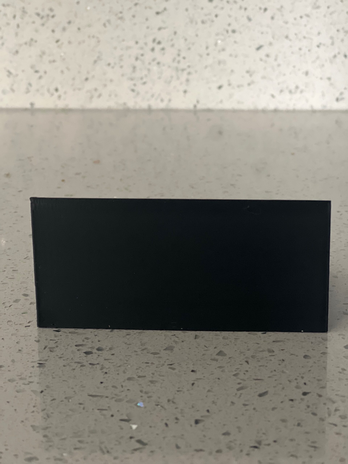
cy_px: 232
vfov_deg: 25.3
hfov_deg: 19.1
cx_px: 174
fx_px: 1032
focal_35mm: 77
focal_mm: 9
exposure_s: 1/24
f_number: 2.8
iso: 400
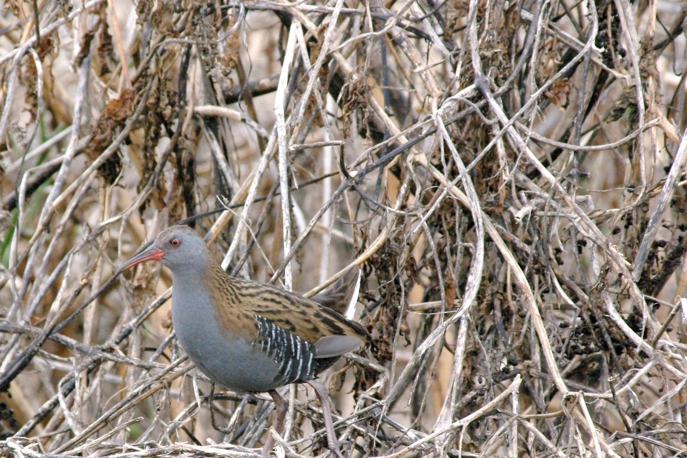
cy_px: 287
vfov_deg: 2.3
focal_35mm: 602
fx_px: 11488
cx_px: 284
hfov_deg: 3.4
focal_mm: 300
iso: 3200
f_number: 8
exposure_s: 1/250
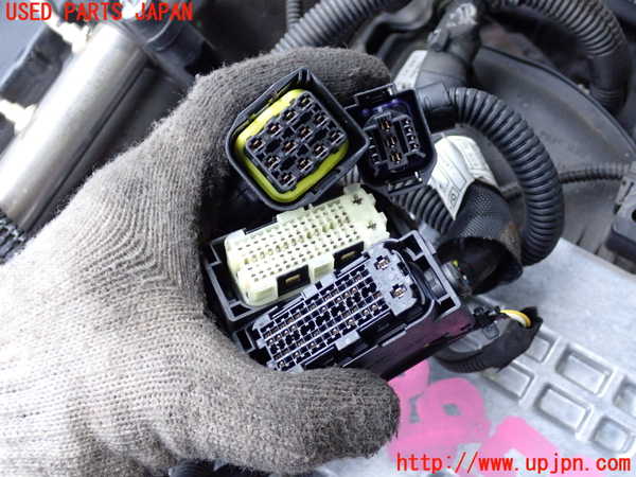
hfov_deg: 38.2
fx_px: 919
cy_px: 238
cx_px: 318
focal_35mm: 50
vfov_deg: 29.1
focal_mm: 9.01
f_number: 3.2
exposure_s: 1/125
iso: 800
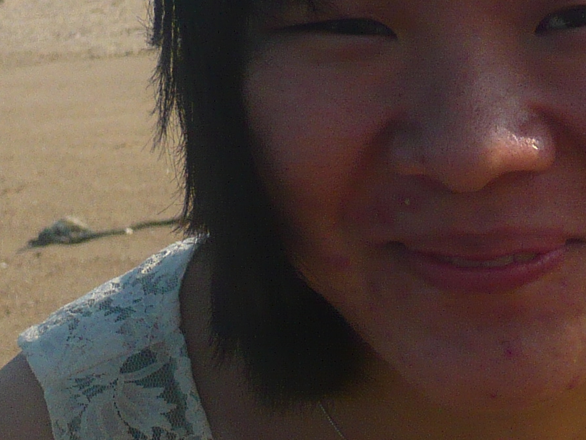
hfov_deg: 9.8
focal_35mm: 200
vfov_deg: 7.4
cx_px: 552
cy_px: 80
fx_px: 3385
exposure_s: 1/800
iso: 100
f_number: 4.1
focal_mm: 9.5
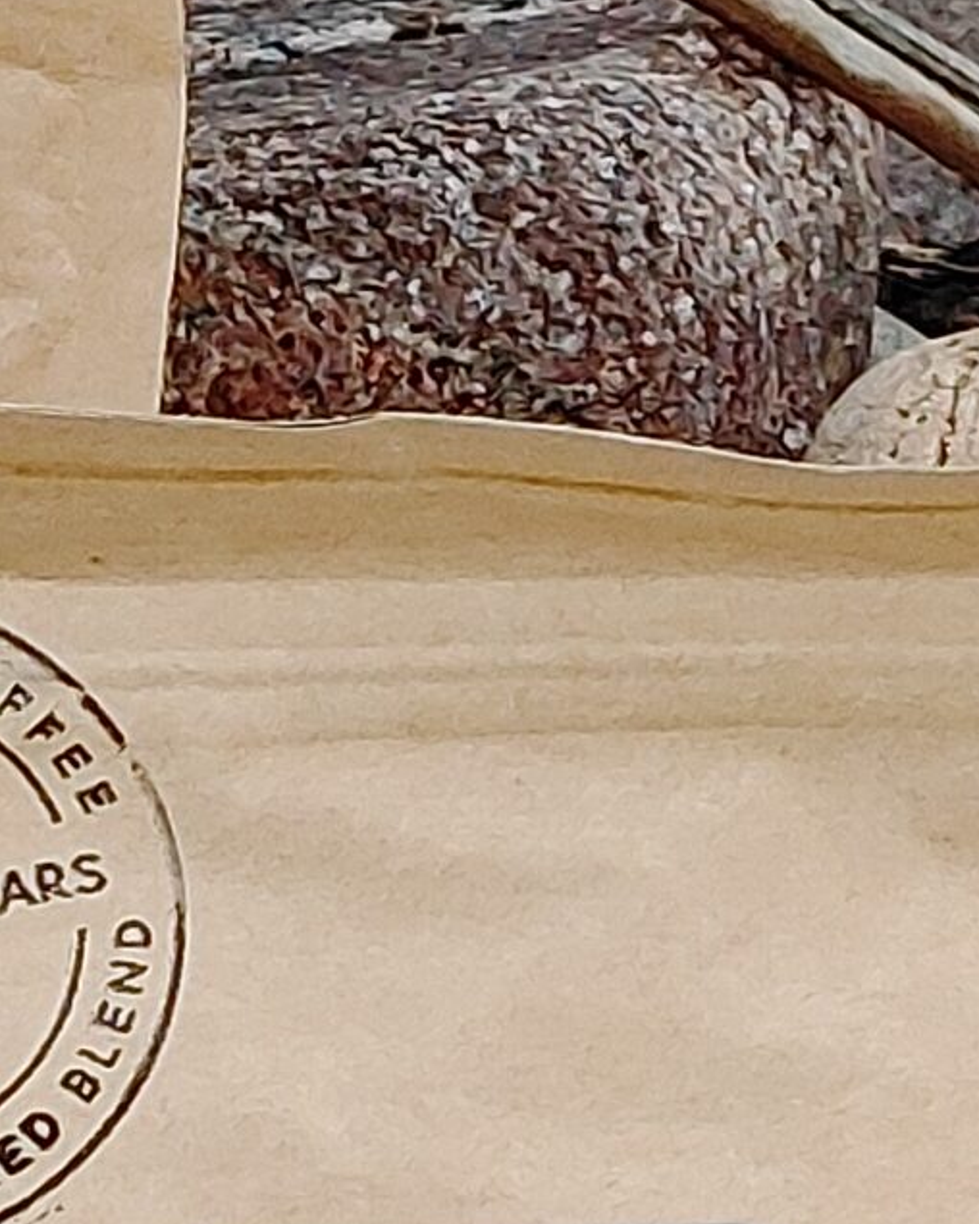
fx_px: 11409
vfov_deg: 6.1
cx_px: 214
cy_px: 1118
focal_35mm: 315
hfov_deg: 4.9
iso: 50
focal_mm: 4.81
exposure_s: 1/213
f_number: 1.8
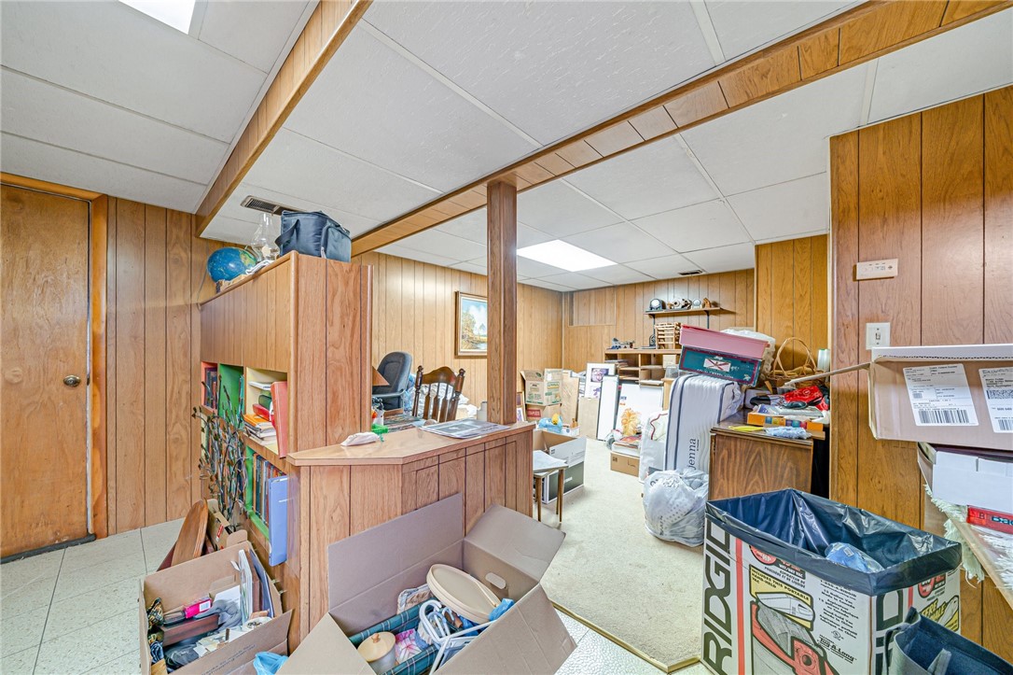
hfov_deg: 112.6
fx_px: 337
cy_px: 338
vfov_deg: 89.9
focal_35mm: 12
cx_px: 506
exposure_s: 1
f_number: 11
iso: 50
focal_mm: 12
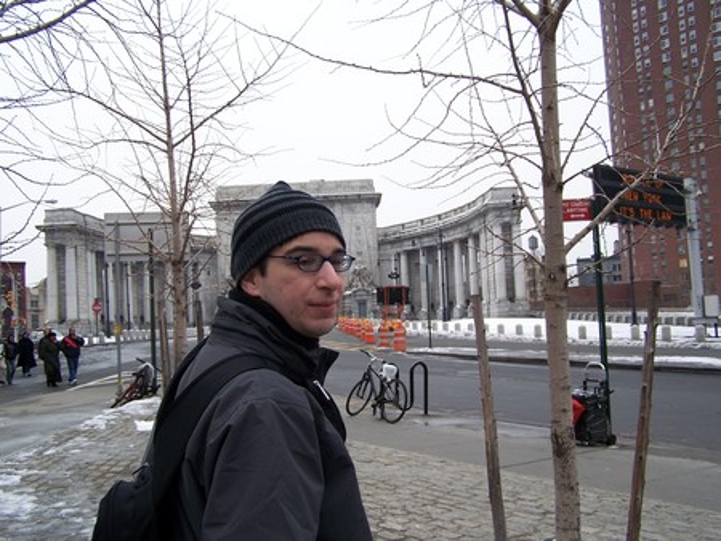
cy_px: 270
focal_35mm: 38
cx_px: 360
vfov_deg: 37.8
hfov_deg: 49.0
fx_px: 792
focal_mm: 6.3
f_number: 2.8
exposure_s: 1/160
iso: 80
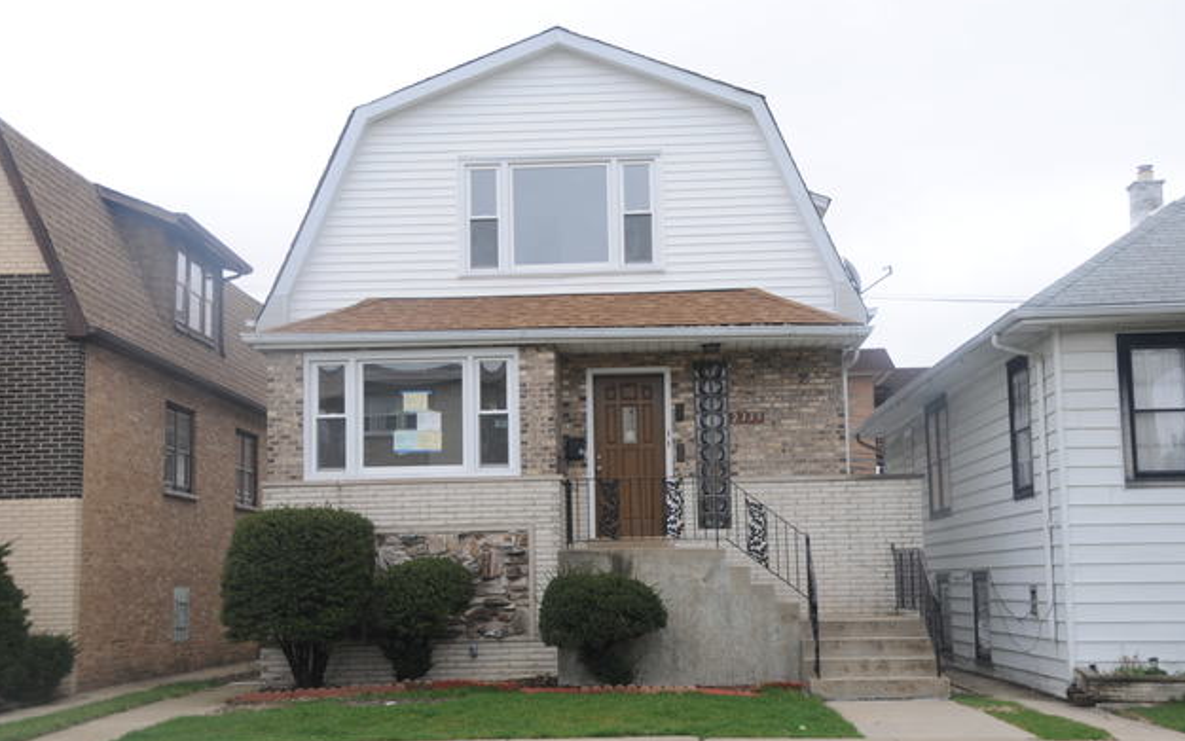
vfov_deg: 25.8
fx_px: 1615
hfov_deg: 40.3
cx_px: 599
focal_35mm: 50
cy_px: 376
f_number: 7.1
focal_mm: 32
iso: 250
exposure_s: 1/160
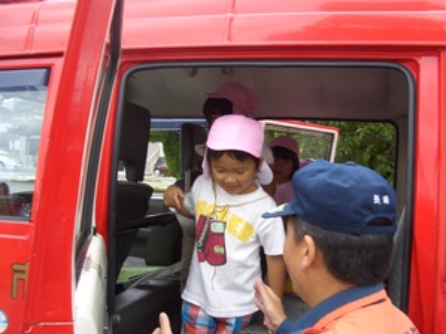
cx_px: 249
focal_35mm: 41
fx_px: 528
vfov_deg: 35.1
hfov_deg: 45.7
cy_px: 185
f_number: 2.6
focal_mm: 5.8
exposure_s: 1/60
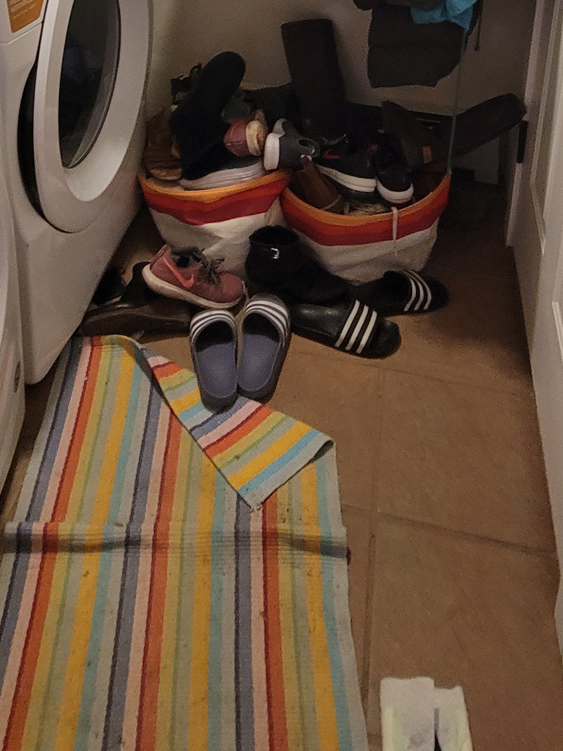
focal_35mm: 35
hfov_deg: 40.4
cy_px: -113
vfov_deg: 40.2
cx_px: 216
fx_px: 759
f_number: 2.2
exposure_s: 1/30
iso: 400
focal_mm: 2.2
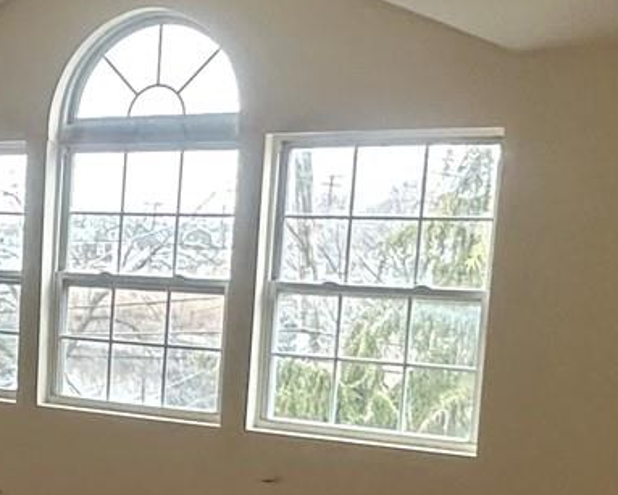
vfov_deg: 20.7
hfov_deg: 23.5
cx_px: -152
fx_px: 1336
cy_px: 424
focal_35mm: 73
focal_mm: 2.22
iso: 250
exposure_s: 1/99
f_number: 2.2
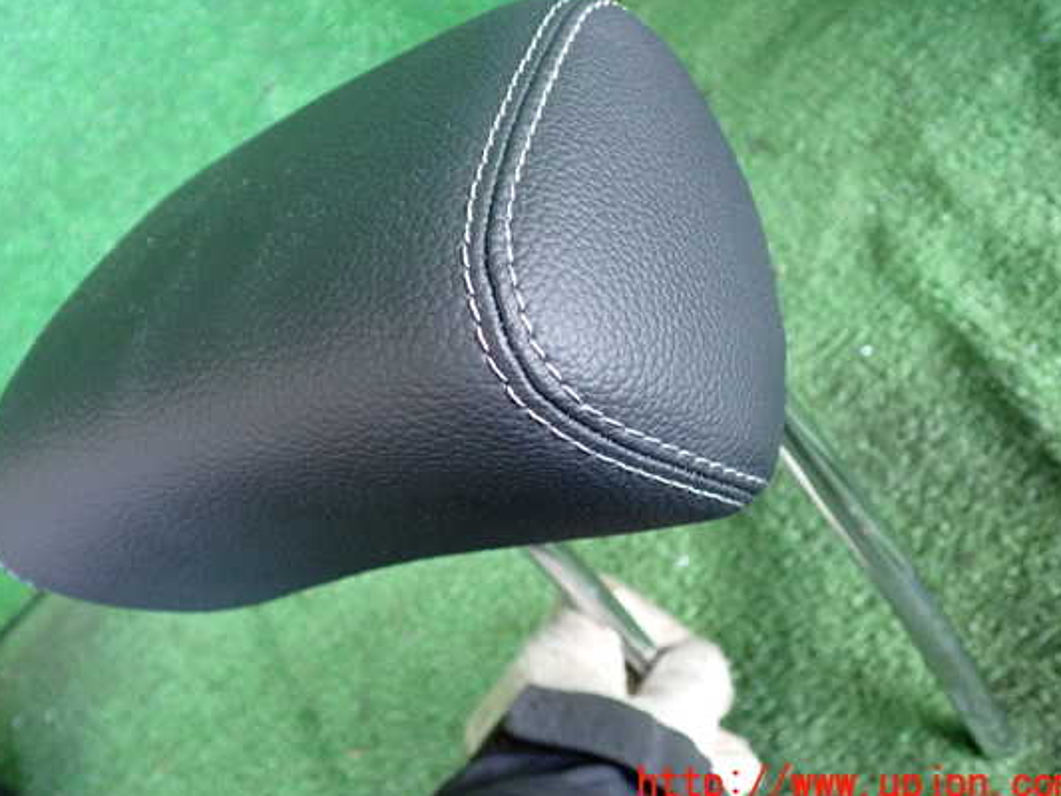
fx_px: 1104
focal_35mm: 36
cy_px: 362
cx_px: 490
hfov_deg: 51.3
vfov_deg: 39.6
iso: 640
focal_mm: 5.79
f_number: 2.4
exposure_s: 1/125
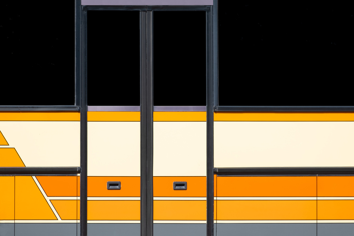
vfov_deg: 16.5
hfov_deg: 24.5
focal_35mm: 83
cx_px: 177
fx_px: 816
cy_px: 118
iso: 160
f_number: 10
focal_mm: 55
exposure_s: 1/250
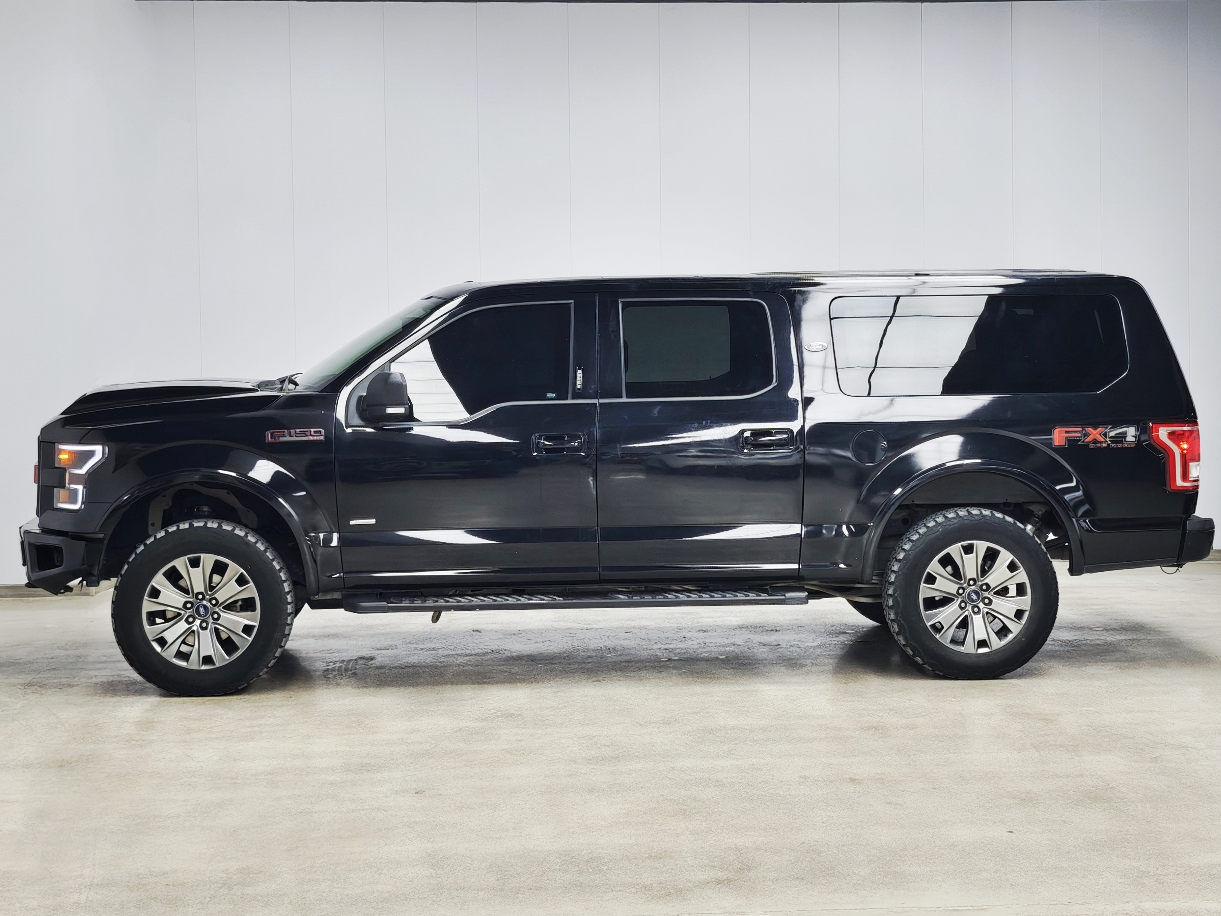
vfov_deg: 31.5
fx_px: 1623
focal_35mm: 46
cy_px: 458
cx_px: 610
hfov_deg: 41.2
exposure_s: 1/159
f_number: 1.62
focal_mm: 6.55
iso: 50
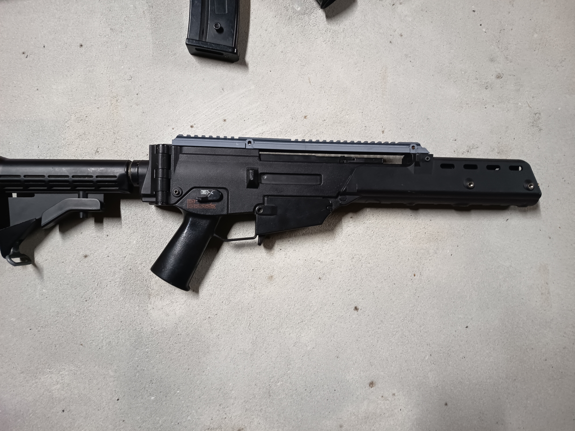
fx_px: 399
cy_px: 216
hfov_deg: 71.6
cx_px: 288
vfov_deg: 56.8
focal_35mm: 24
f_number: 1.7
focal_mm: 5.24
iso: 1628
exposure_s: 1/20
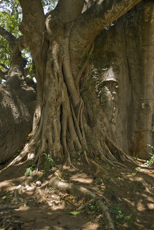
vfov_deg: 46.3
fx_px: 269
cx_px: 77
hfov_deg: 32.0
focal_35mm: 42
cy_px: 115
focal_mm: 28
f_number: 4.5
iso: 100
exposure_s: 1/45
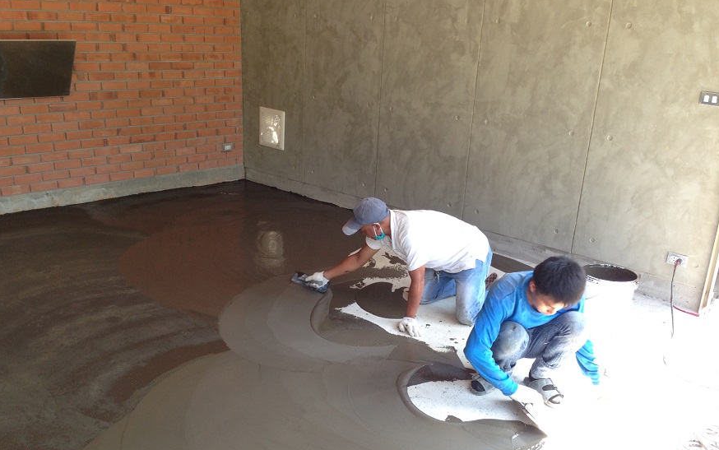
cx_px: 355
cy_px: 274
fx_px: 706
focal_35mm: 36
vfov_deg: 35.2
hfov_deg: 54.0
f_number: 2.4
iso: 50
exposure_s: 1/60
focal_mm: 4.12
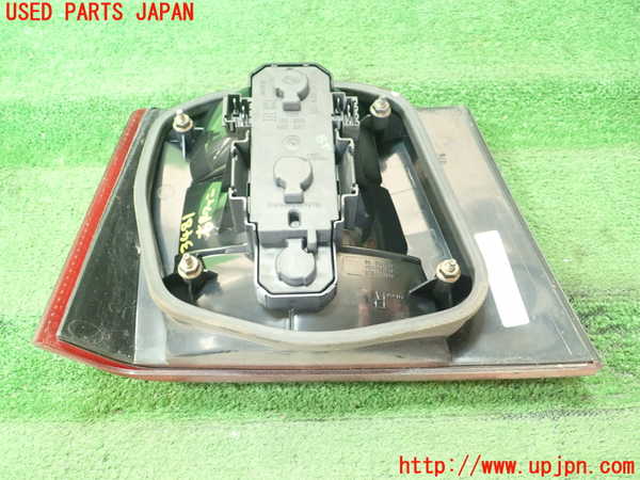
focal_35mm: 30
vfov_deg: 46.8
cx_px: 320
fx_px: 555
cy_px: 240
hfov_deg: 60.0
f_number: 2.3
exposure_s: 1/100
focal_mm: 5.5
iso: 800
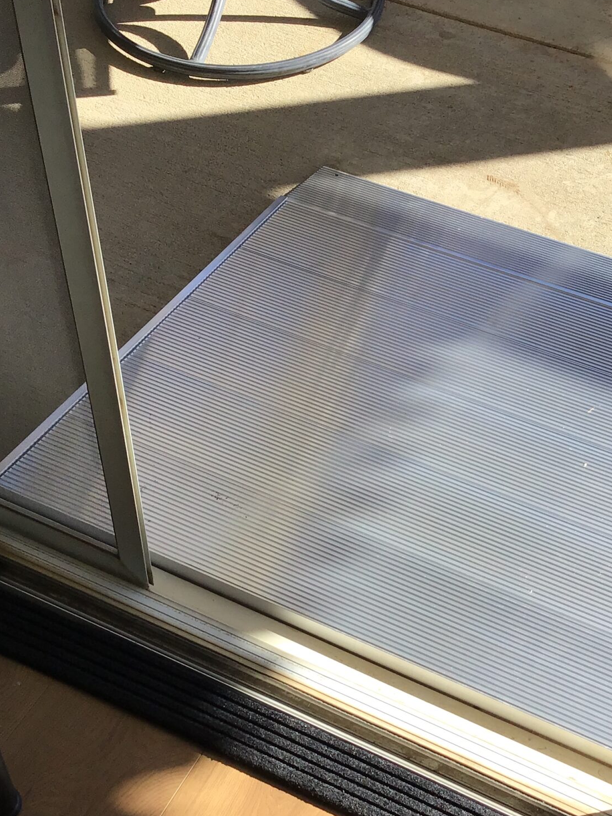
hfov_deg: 27.0
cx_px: 345
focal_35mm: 54
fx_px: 1273
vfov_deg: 35.3
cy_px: 516
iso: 25
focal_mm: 3.3
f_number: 2.4
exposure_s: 1/612
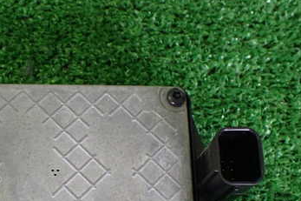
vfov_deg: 24.4
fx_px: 451
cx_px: 65
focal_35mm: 54
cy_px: 178
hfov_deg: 35.8
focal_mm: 5.4
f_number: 2.3
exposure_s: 1/60
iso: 800
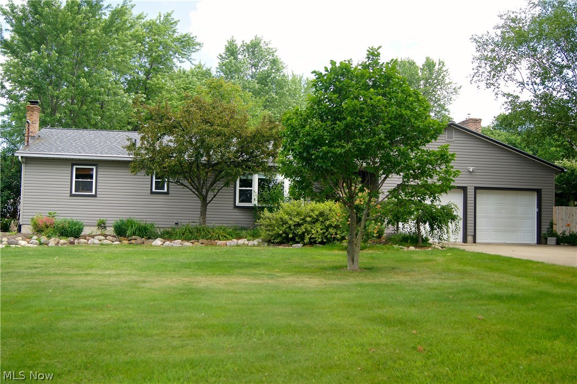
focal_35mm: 39
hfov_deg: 49.6
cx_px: 288
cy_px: 192
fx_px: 625
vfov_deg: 34.2
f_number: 5
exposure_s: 1/60
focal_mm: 26
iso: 100
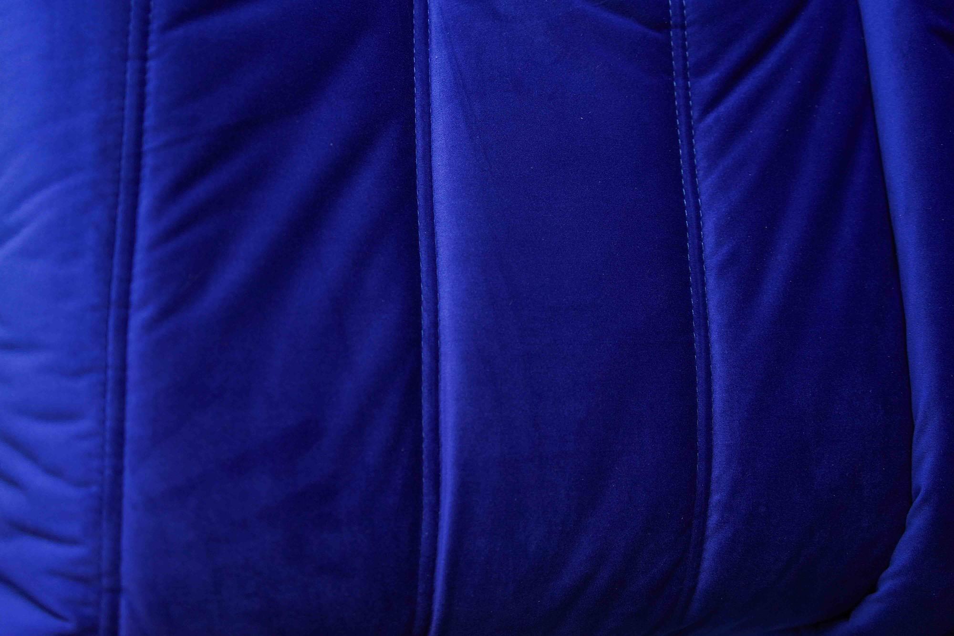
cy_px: 318
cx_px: 477
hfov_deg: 54.4
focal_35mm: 35
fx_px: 927
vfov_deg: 37.8
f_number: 2.2
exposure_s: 1/160
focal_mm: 35
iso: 500
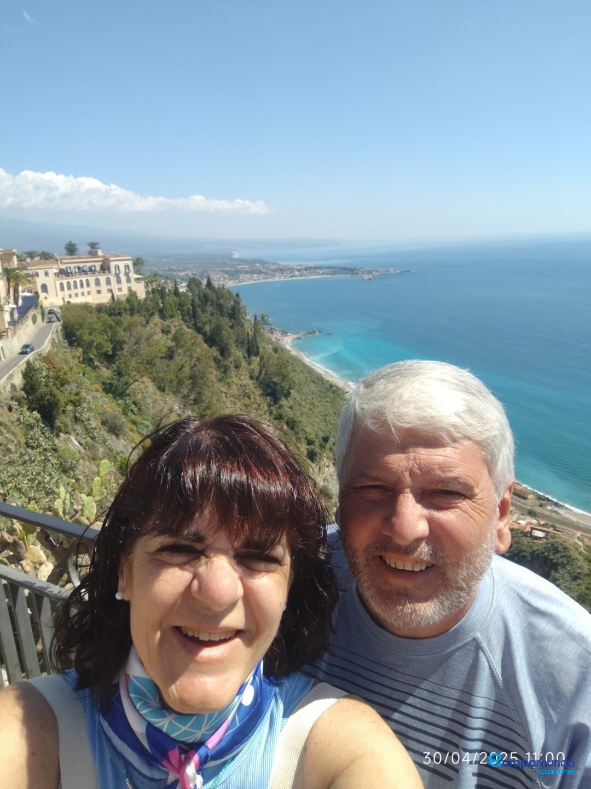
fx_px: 546
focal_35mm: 24
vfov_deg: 71.6
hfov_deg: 56.8
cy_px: 394
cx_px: 296
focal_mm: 3.27
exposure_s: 1/2026
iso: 50
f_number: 2.45
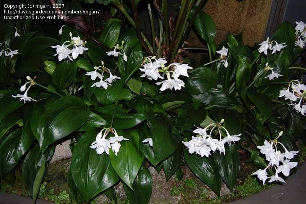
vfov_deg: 39.9
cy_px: 102
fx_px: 280
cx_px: 153
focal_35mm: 33
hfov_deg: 57.3
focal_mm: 22
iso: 200
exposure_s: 1/125
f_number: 5.6
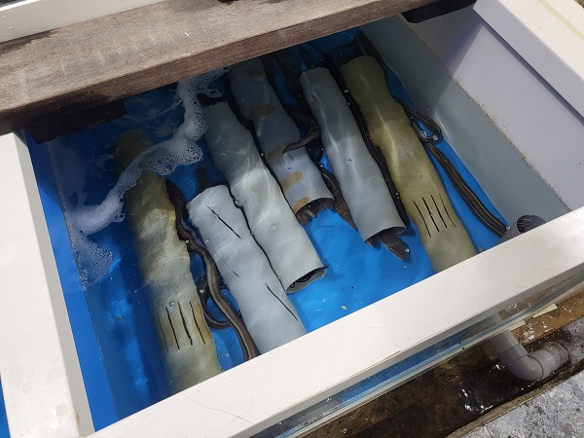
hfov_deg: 67.3
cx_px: 292
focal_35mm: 26
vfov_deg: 53.1
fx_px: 439
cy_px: 219
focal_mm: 4.25
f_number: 1.8
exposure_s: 1/120
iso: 250
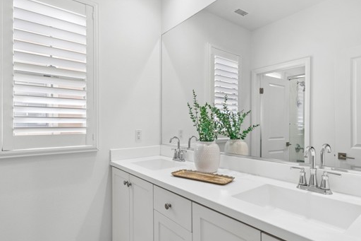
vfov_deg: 61.9
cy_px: 125
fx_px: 200
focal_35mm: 20
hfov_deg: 84.0
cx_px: 187
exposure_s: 1/25
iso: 200
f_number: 9
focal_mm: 16
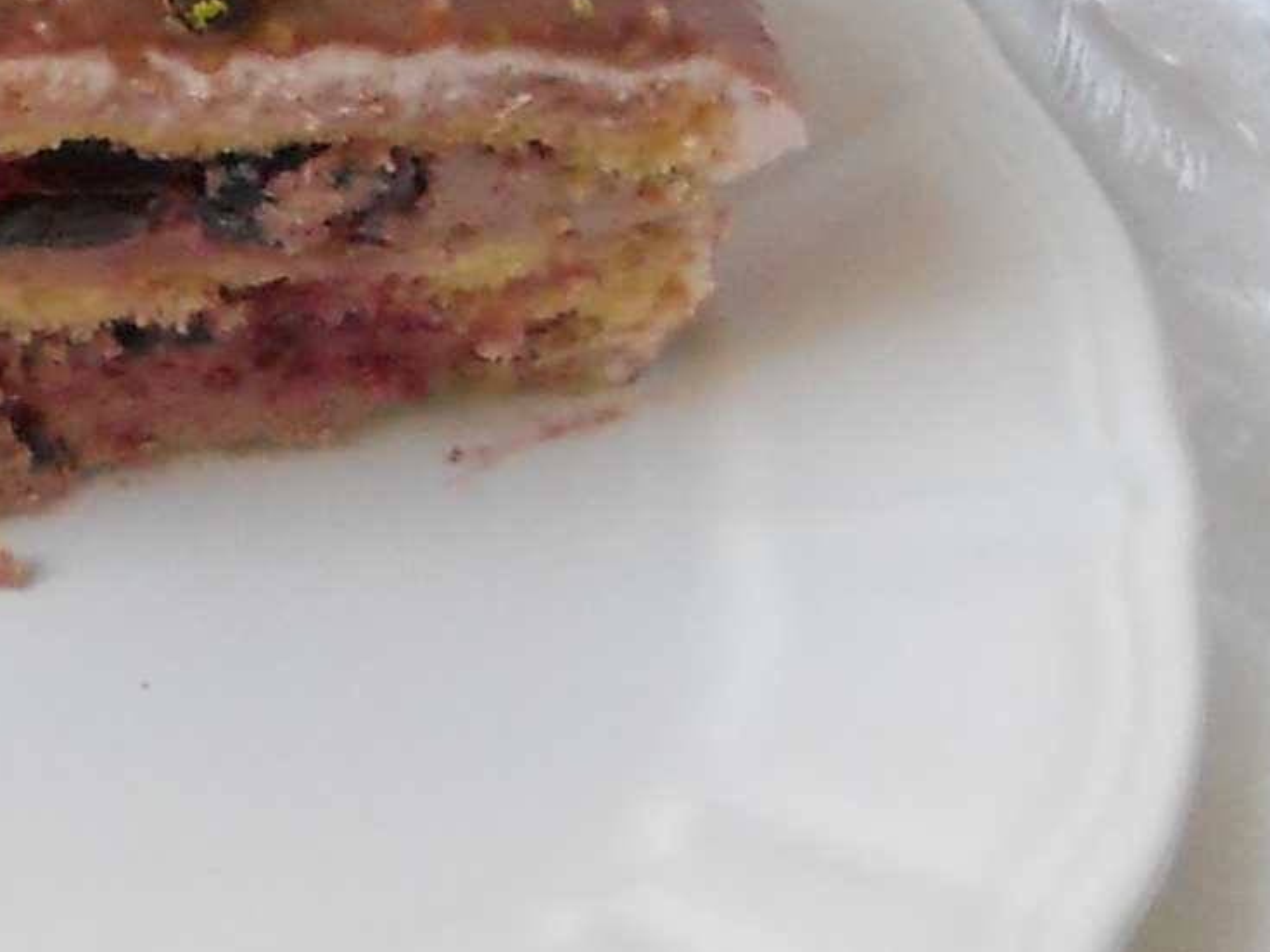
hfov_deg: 10.1
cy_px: -643
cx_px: -1258
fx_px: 6676
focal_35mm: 182
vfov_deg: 7.9
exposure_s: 1/30
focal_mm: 6.72
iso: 400
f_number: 3.1
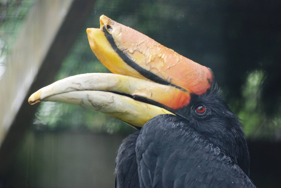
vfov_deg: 4.2
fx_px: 2579
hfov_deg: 6.2
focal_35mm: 330
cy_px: 94
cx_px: 140
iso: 400
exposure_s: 1/50
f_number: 5.3
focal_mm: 220
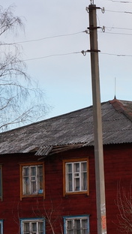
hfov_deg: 5.4
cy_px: 183
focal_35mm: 222
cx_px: 222
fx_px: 1378
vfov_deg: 9.7
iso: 400
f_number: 9
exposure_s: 1/200
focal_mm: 52
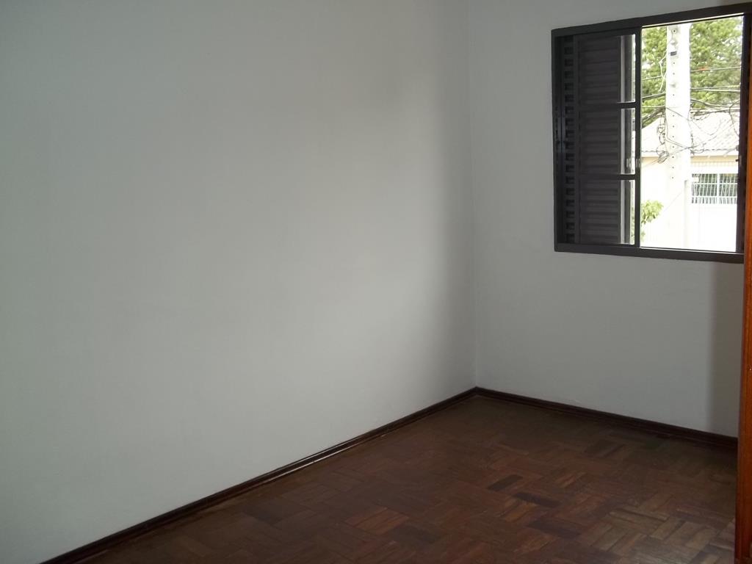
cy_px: 282
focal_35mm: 36
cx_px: 376
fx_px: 782
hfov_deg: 51.4
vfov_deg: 39.7
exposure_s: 1/30
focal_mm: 6.5
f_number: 3.1
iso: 64
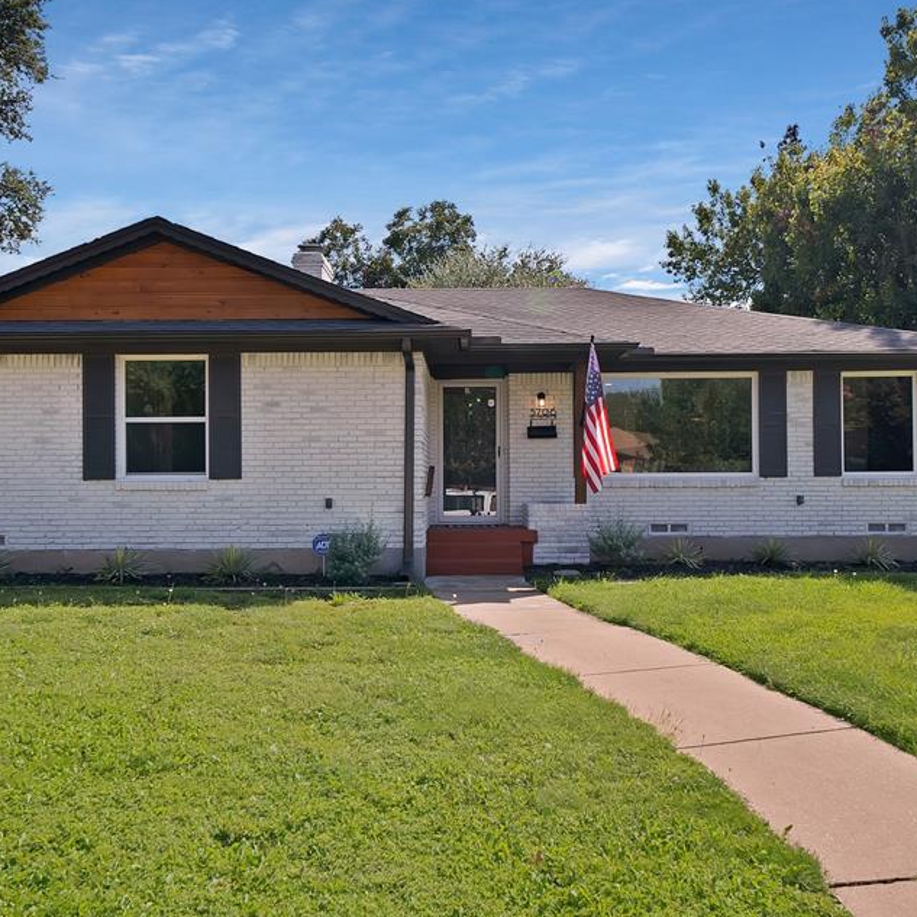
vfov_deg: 49.7
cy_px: 461
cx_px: 451
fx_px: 989
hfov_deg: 49.7
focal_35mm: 33
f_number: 9
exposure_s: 1/320
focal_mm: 24
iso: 640
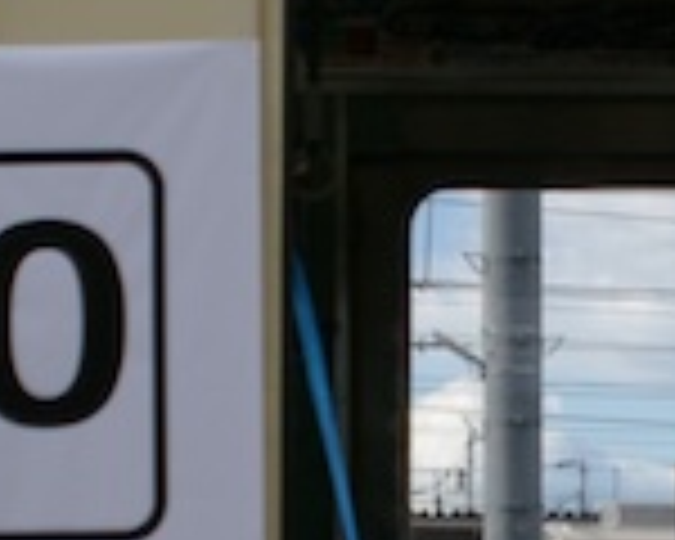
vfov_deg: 9.8
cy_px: 389
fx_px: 3156
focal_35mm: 158
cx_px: 508
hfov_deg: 12.2
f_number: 4
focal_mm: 28
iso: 400
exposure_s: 1/4000
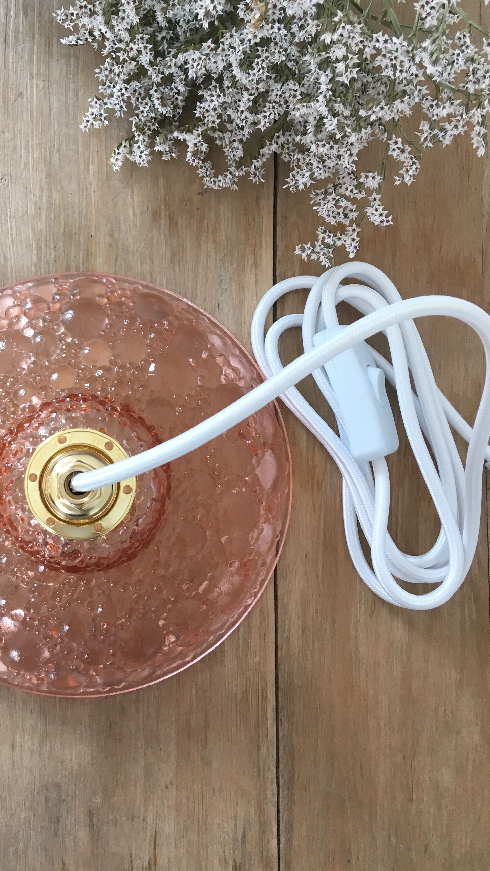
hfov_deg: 31.6
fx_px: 855
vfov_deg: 53.9
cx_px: 149
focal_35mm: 37
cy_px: 400
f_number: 2.2
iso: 40
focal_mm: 4.15
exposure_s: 1/33
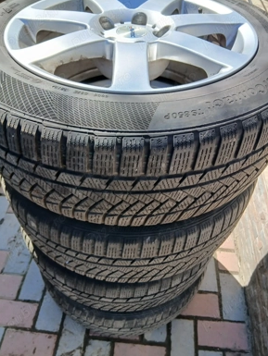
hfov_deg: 51.4
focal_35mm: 27
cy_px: 180
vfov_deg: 65.3
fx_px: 279
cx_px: 134
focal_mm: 3.98
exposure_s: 1/100
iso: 20
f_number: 1.8
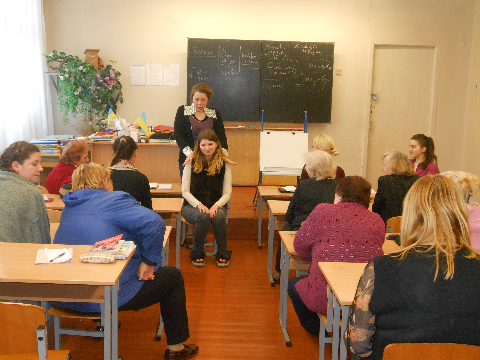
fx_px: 610
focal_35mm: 44
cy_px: 180
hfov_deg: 42.9
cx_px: 240
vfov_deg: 32.9
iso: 500
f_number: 4.5
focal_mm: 7.8
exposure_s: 1/30
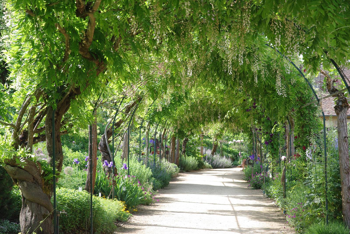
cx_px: 175
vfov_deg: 13.1
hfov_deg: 19.4
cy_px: 117
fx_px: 1022
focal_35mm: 105
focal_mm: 70
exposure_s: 1/125
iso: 200
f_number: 6.3
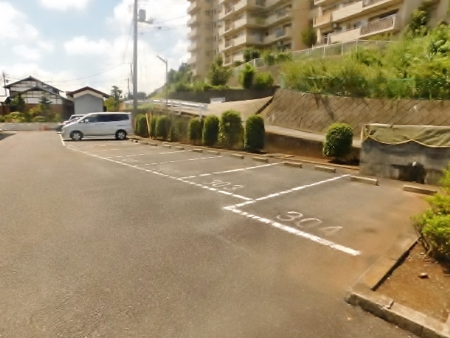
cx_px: 225
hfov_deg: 73.9
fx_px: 299
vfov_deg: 58.9
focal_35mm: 23
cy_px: 169
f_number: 3
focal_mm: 4
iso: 125
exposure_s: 1/1250
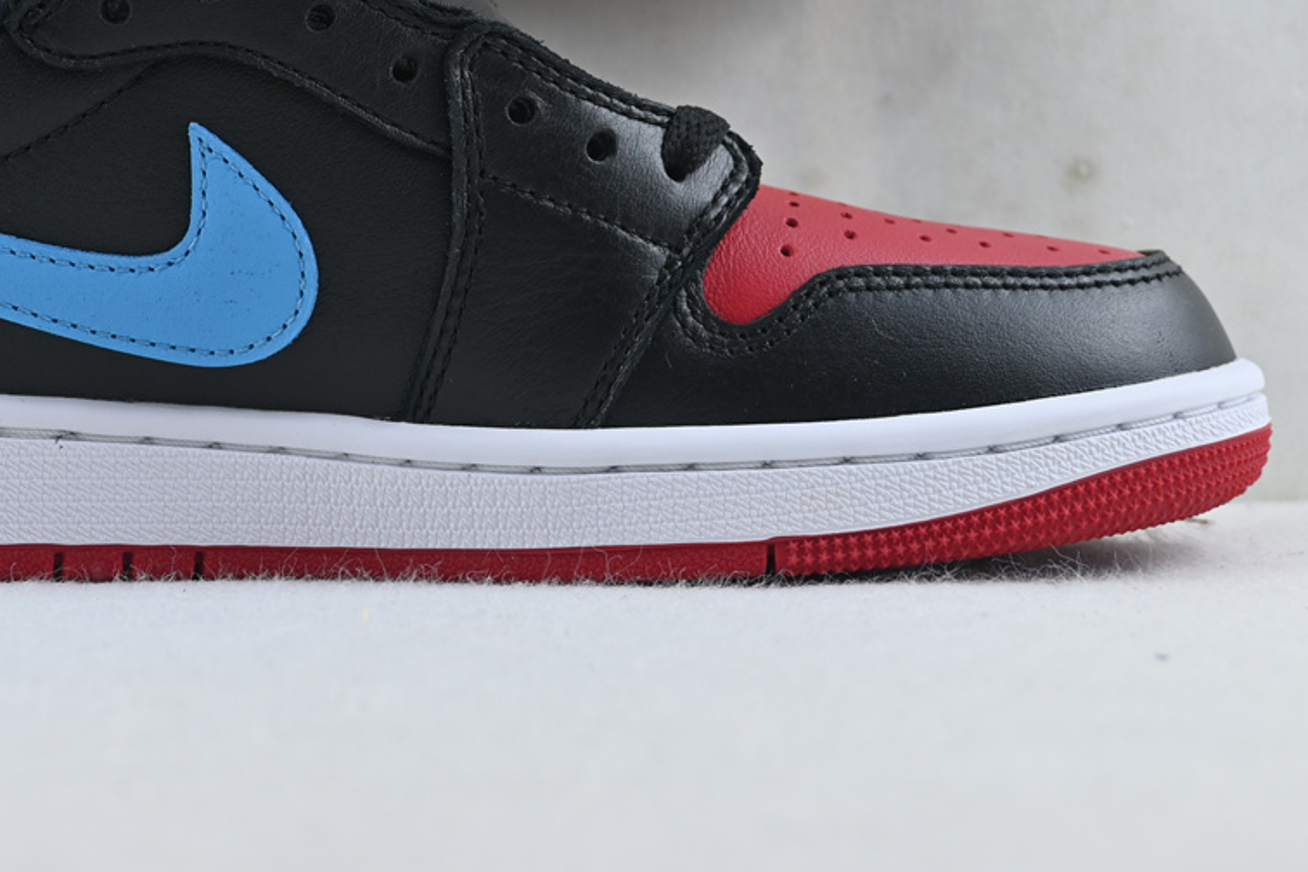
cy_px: 196
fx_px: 2943
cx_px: 337
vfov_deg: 16.7
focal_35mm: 81
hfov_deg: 24.8
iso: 160
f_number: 5
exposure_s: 1/60
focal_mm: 34
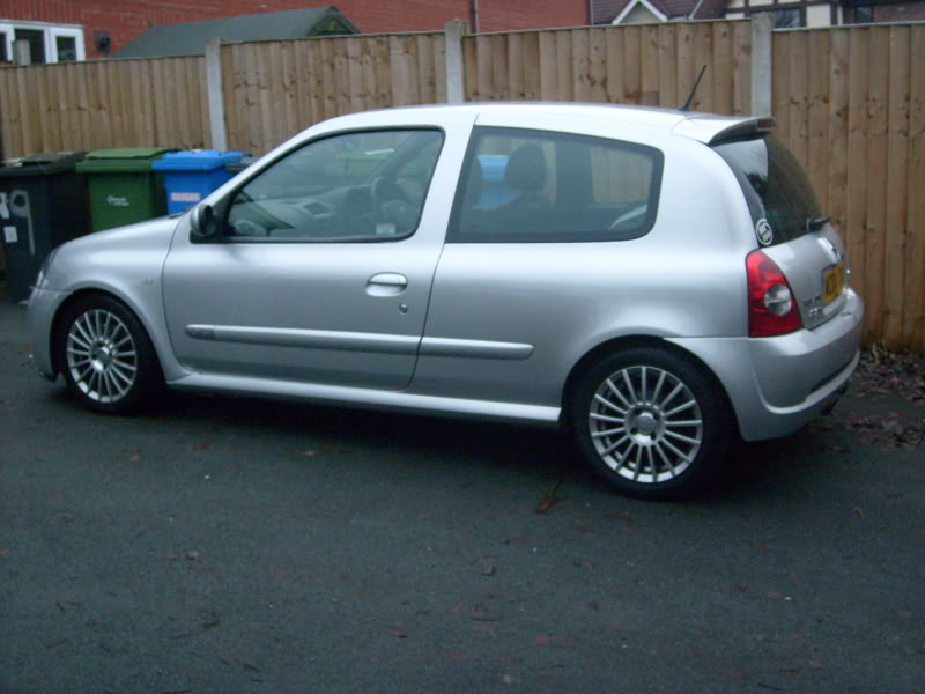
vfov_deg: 33.6
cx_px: 462
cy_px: 347
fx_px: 1149
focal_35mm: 43
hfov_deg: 43.9
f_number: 3
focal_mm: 7.2
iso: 200
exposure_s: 1/30
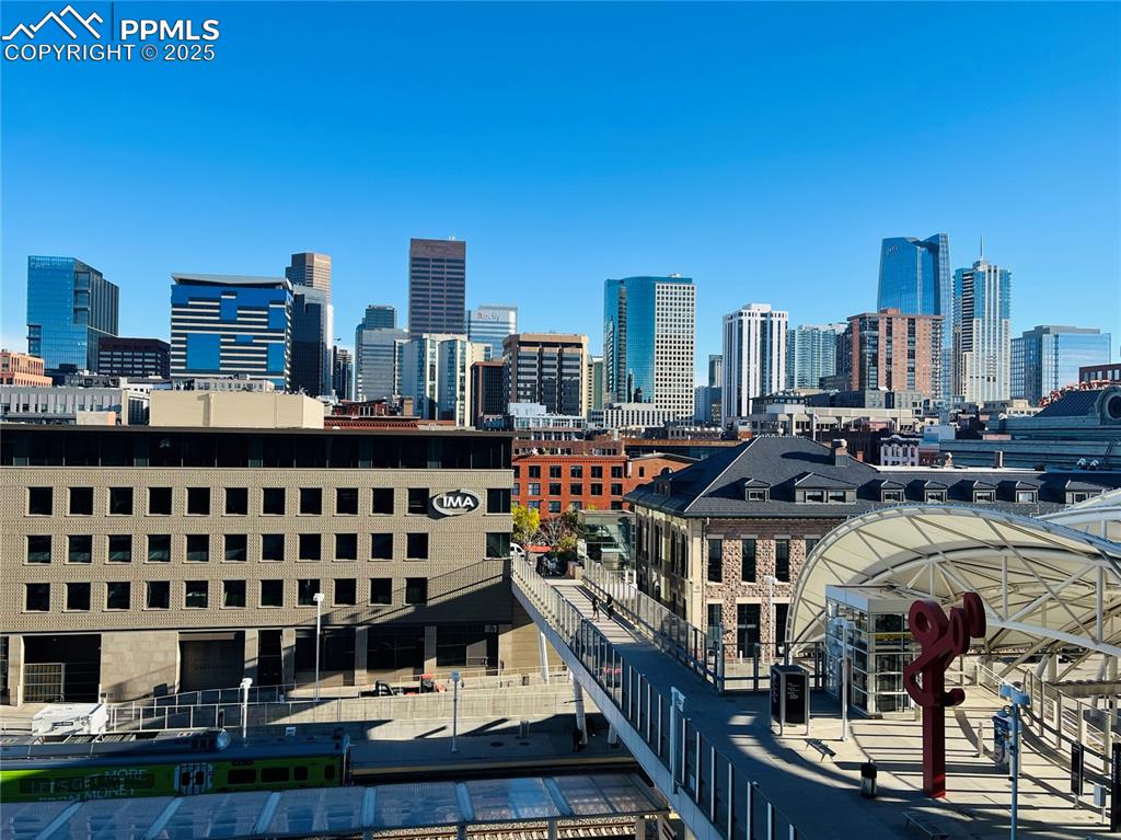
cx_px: 560
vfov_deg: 53.0
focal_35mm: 26
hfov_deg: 67.3
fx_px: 842
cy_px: 420
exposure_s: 1/1832
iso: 50
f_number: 1.6
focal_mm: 5.1
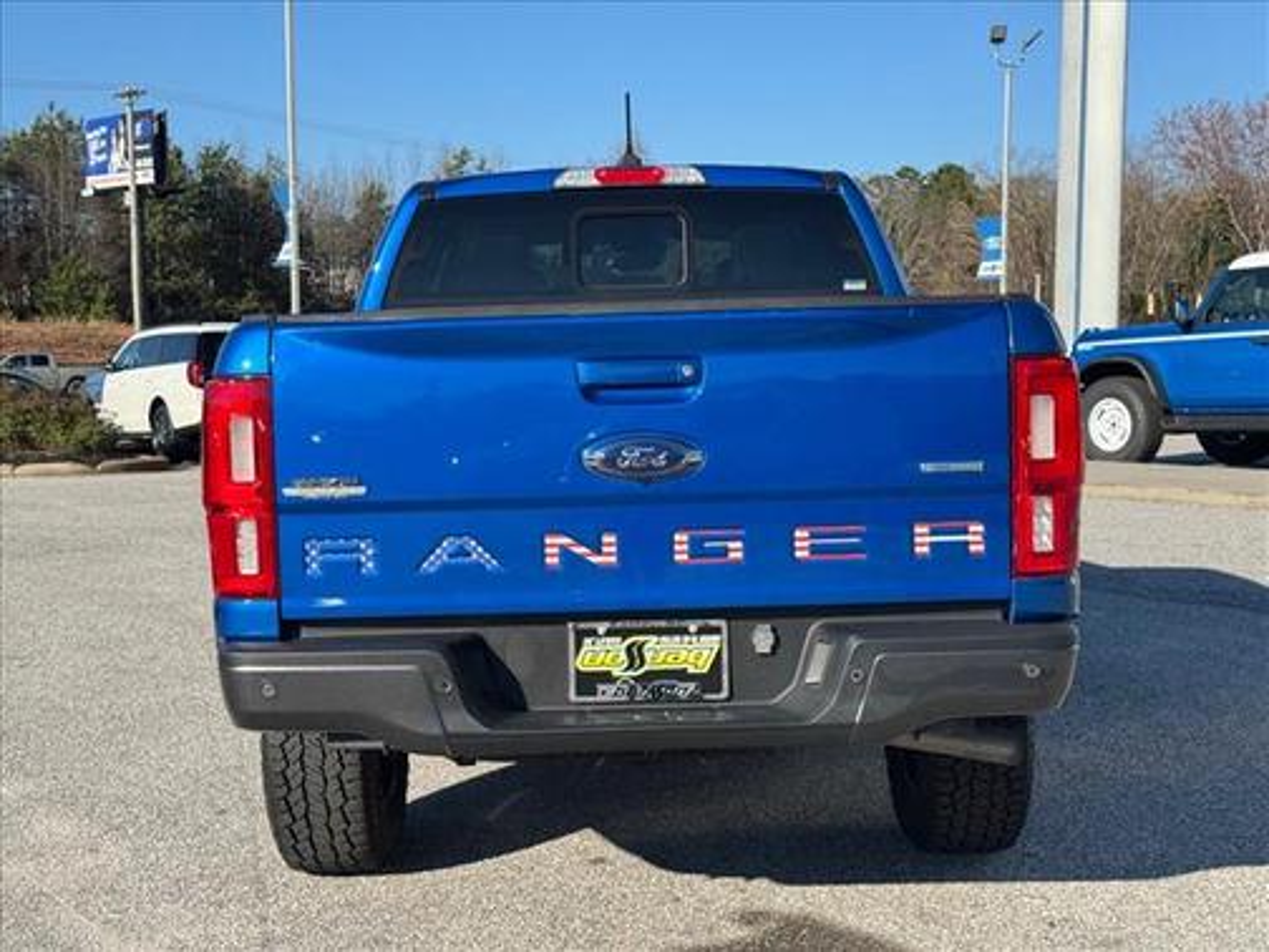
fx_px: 1760
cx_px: 634
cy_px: 476
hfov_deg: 39.7
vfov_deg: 30.3
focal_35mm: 48
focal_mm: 6.76
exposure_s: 1/3257
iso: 64
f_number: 1.78
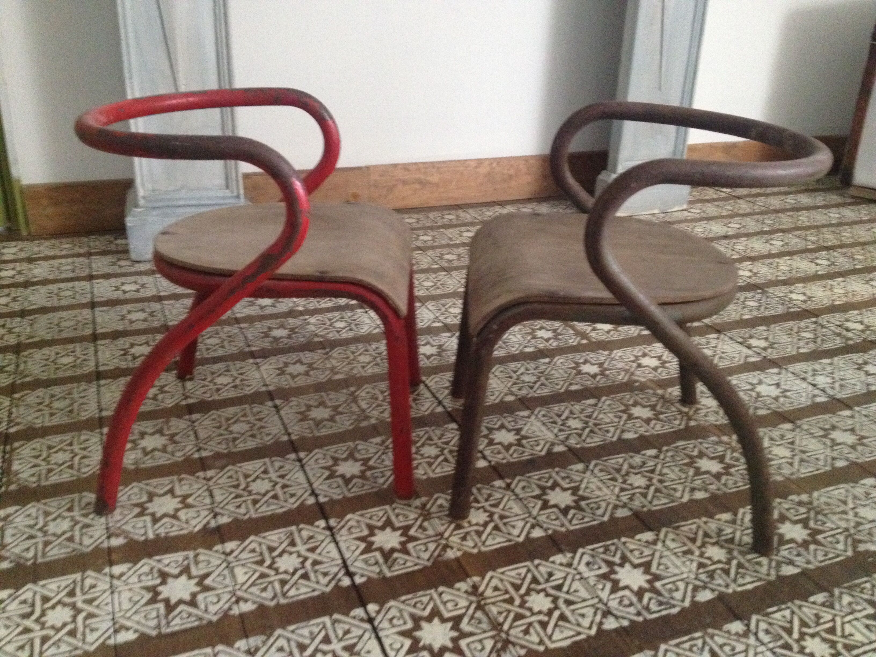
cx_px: 438
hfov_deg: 52.6
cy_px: 328
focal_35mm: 35
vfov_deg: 40.7
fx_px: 886
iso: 500
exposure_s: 1/15
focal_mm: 4.28
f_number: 2.4
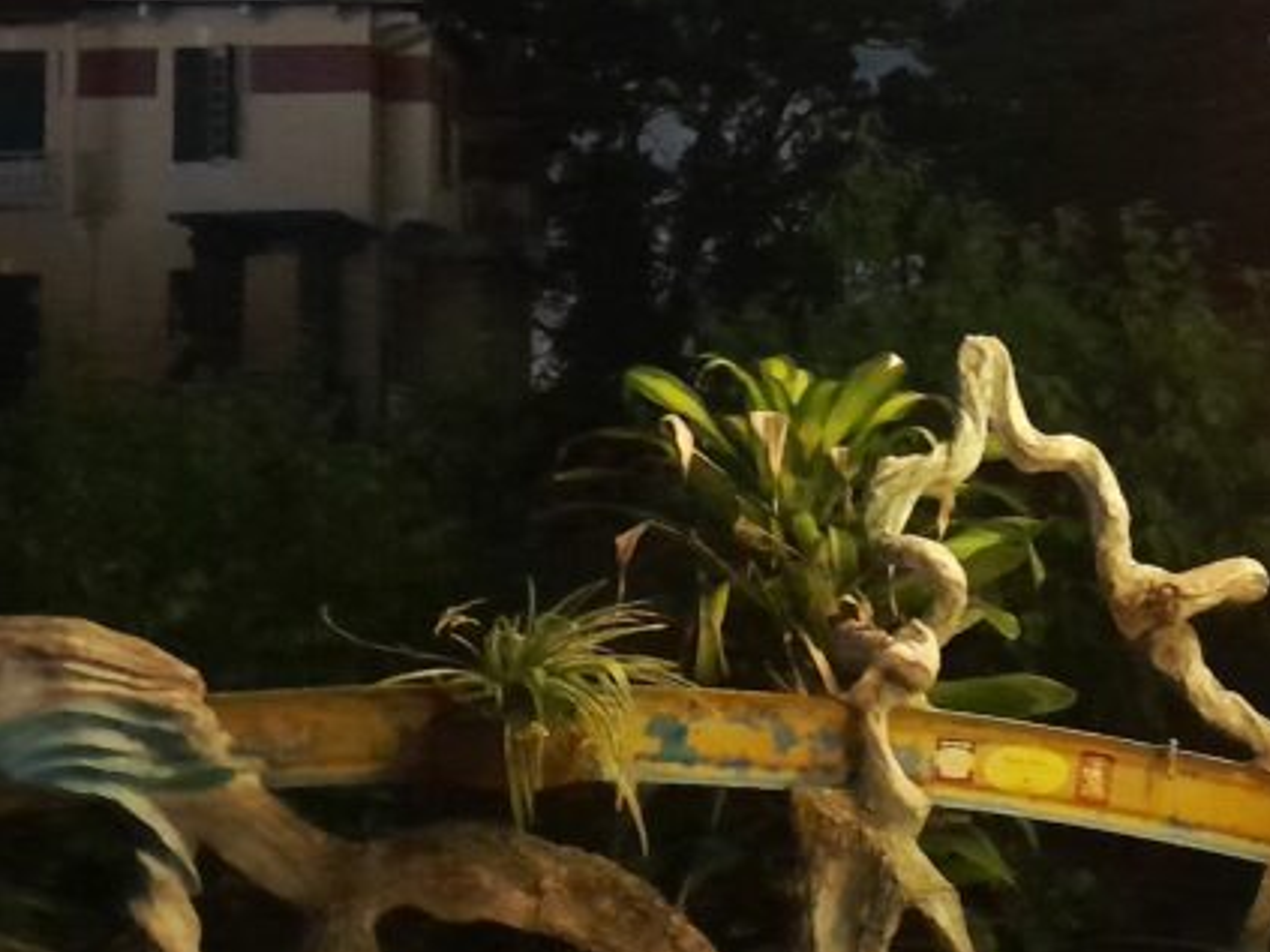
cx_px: 904
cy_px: 183
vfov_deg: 22.9
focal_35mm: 63
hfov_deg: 30.4
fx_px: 2311
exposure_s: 1/10
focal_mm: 3.98
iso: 2500
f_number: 1.8
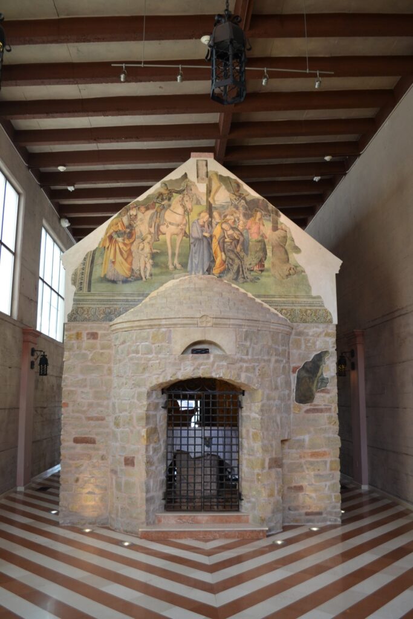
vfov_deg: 61.9
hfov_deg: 43.6
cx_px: 206
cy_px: 310
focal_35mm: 30
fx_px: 516
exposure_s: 1/60
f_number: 3.8
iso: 400
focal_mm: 20
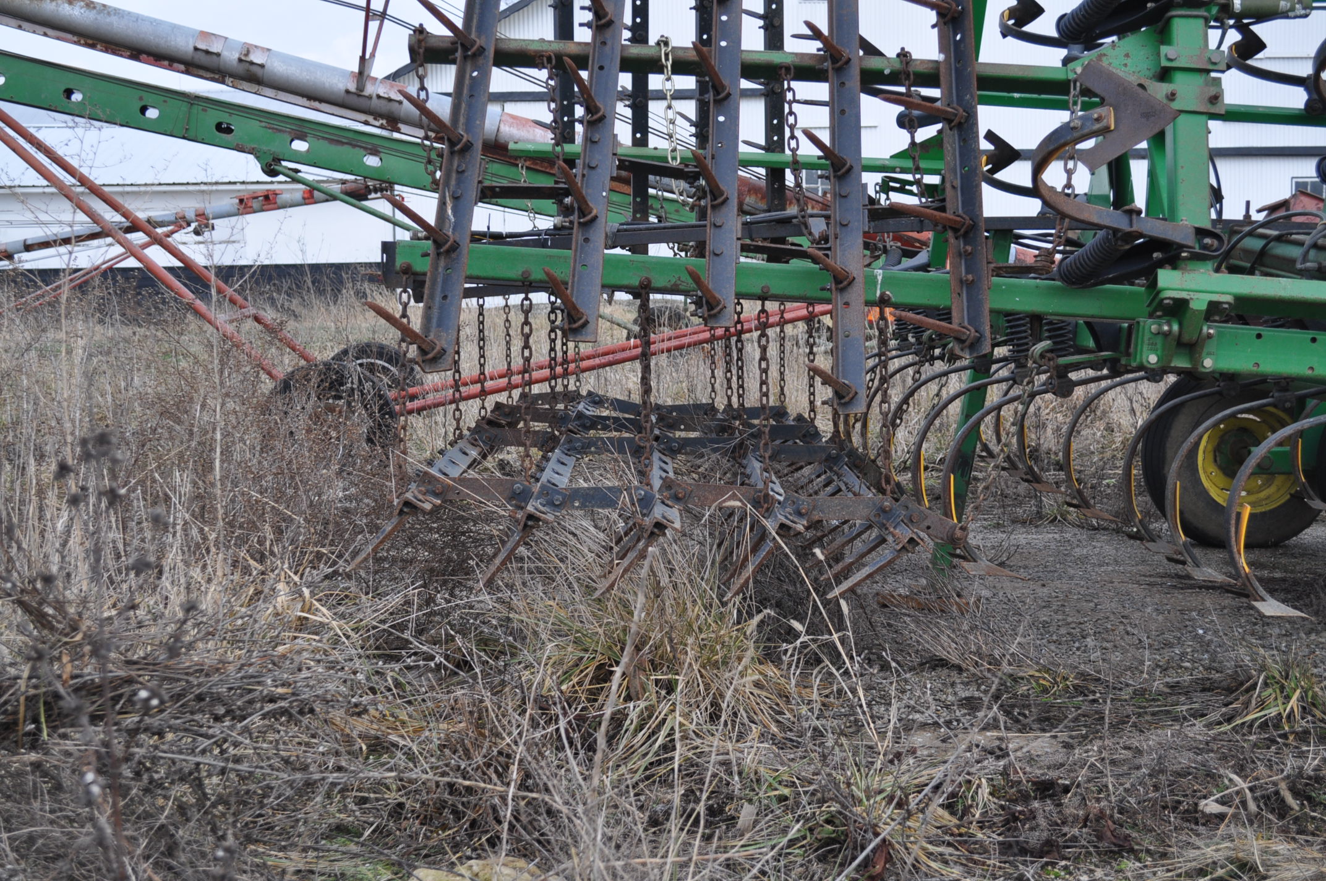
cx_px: 663
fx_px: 1876
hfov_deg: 38.9
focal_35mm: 51
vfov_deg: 26.4
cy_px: 440
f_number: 5.6
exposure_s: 1/125
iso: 320
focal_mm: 34
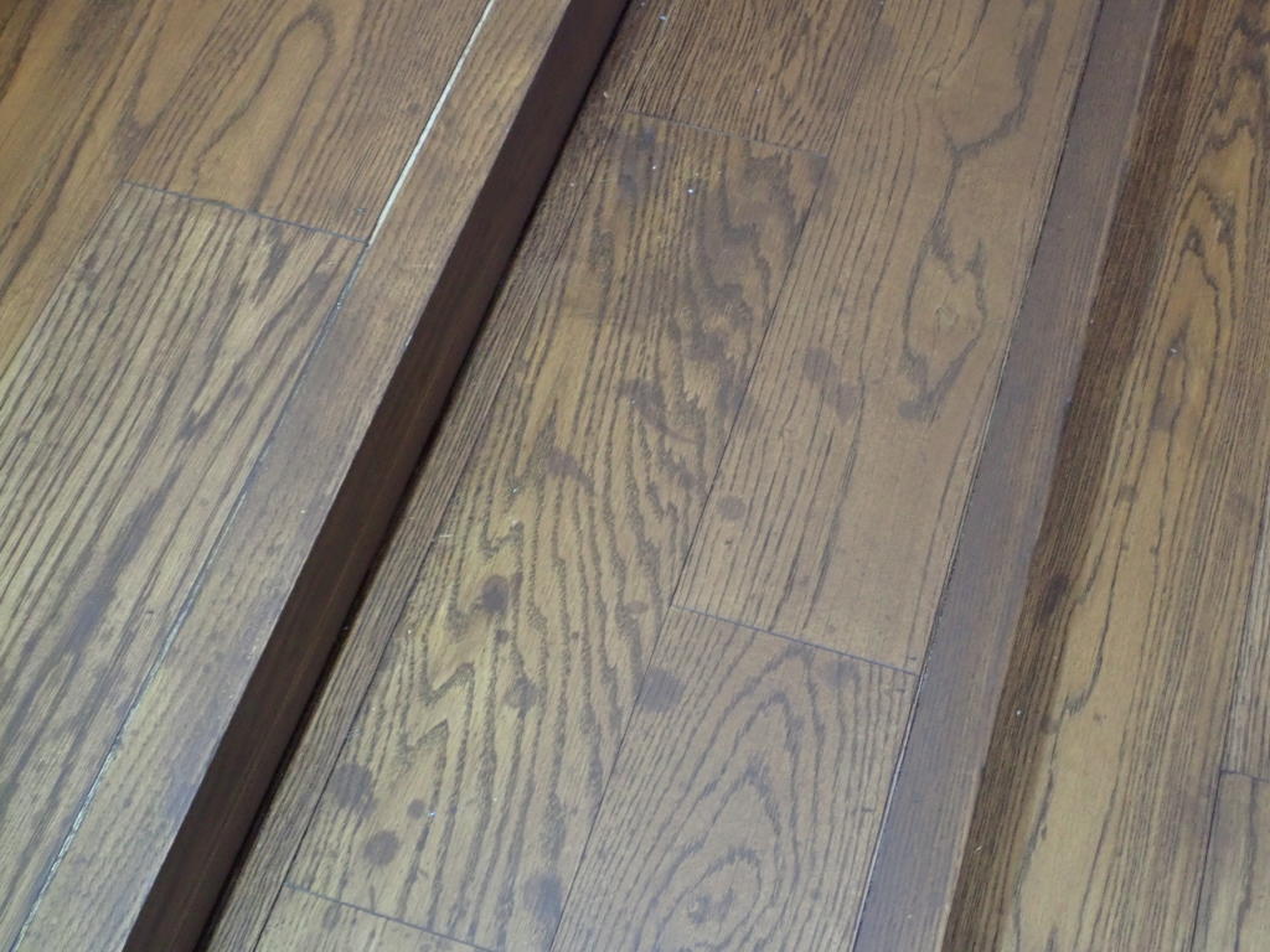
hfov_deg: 41.2
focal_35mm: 46
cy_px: 476
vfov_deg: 31.5
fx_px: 1688
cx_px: 635
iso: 800
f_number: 3.1
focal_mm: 8.41
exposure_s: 1/20
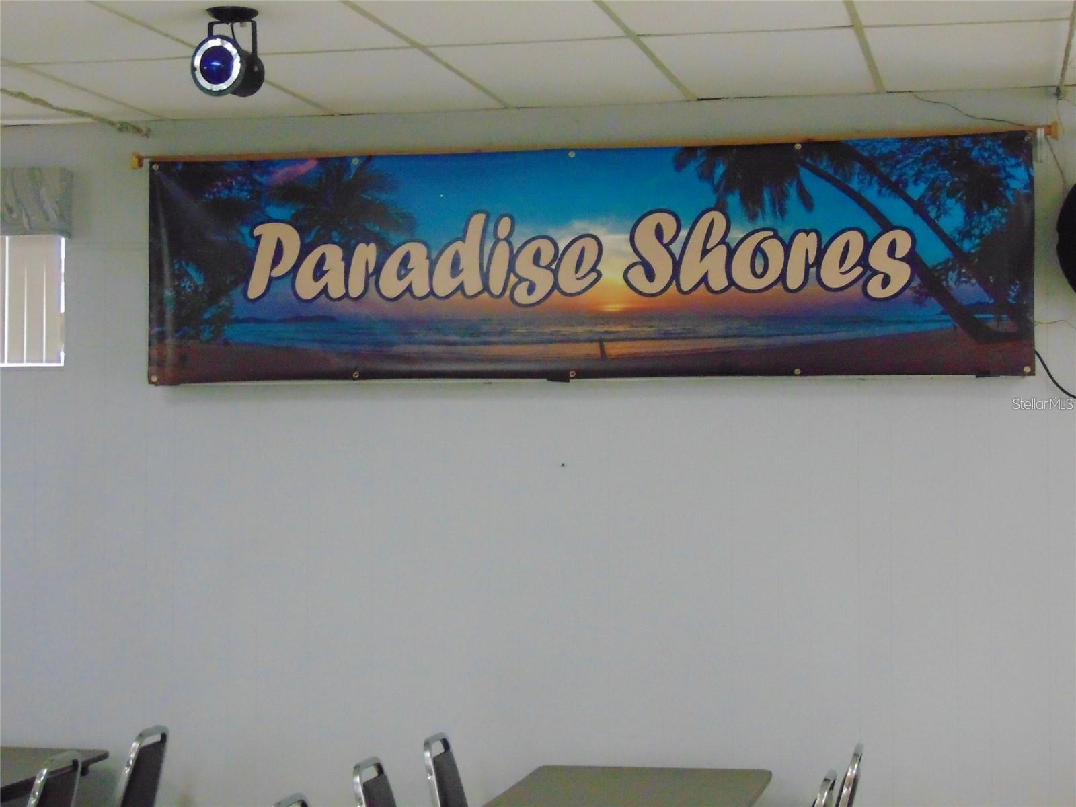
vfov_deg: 20.7
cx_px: 538
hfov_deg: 27.4
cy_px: 404
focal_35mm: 71
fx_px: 2207
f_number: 3.7
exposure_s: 1/80
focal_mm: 12.8
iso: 800
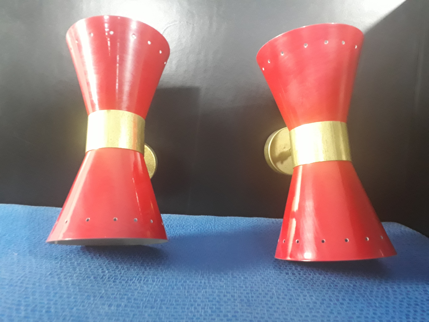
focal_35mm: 27
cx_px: 214
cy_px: 161
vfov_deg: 51.4
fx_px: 335
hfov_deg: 65.3
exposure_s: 1/17
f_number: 1.9
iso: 500
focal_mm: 3.6
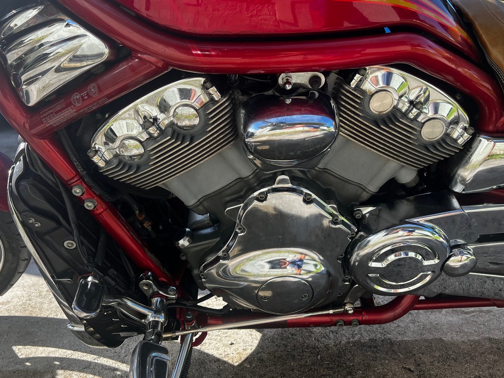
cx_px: 252
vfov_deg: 45.4
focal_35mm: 31
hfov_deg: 58.3
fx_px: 451
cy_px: 196
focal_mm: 5.7
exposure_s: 1/718
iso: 50
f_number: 1.5
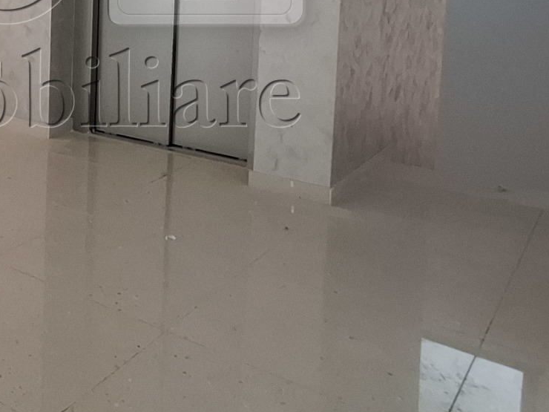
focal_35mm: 45
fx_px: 714
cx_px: -138
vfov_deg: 30.0
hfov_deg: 33.0
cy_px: 3
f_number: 2.2
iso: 80
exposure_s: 1/50
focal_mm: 1.74
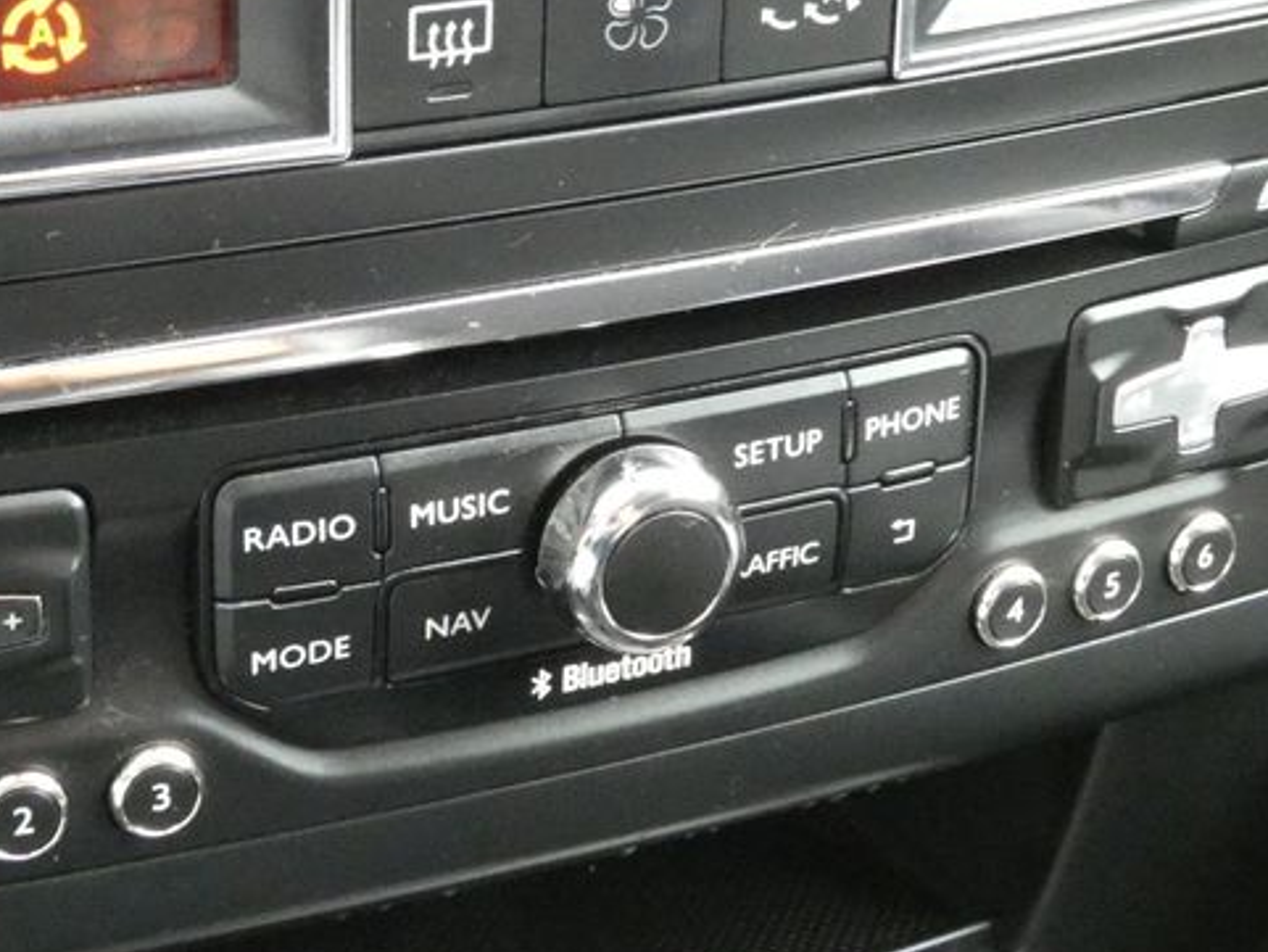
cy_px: 187
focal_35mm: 83
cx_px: 366
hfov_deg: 23.4
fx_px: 3041
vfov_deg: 17.6
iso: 1600
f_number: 5.6
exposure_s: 1/15
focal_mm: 7.1
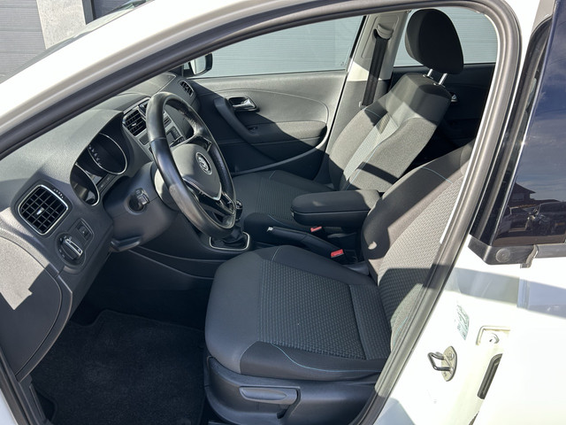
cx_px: 283
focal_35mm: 26
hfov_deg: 67.3
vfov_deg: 53.1
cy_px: 212
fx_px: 425
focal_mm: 5.7
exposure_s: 1/431
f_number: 1.5
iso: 50
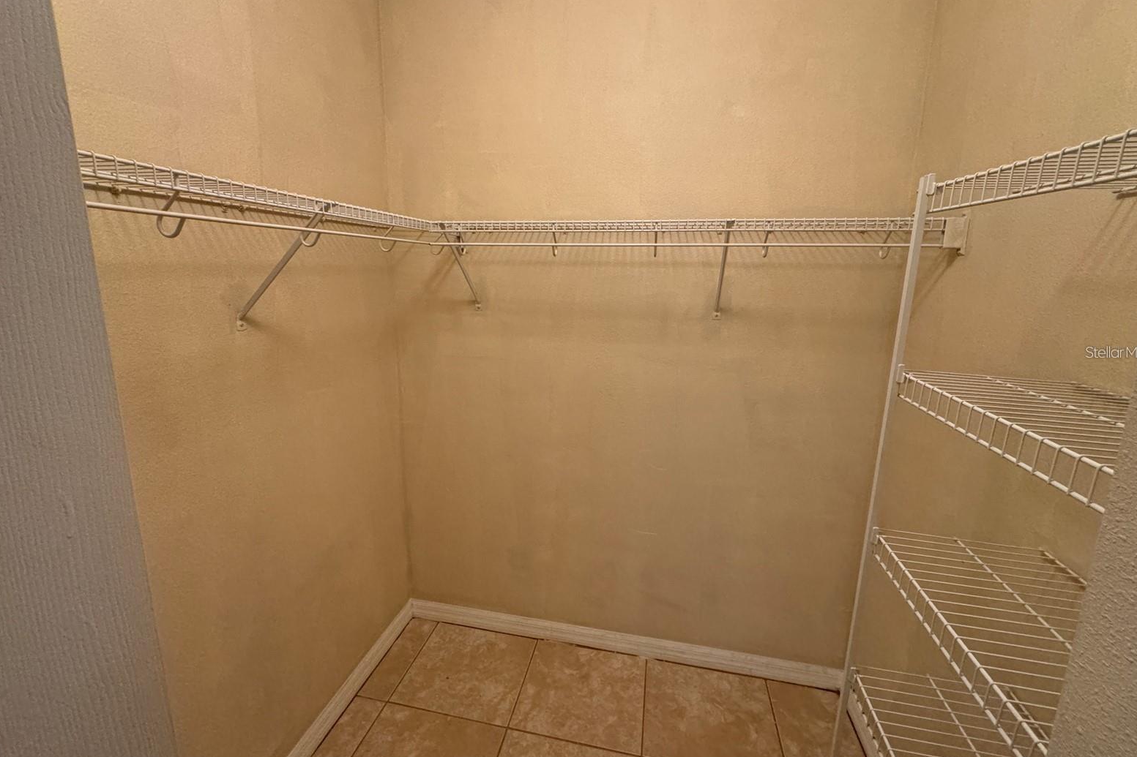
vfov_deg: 77.2
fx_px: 474
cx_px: 569
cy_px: 352
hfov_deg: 100.4
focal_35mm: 15
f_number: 2.2
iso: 500
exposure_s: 1/60
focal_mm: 2.22
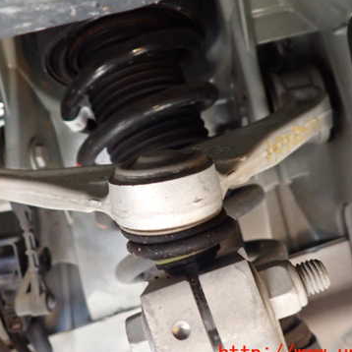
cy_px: 146
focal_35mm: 37
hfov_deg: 44.8
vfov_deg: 44.8
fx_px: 426
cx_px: 146
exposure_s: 1/30
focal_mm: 4.5
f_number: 2
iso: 800
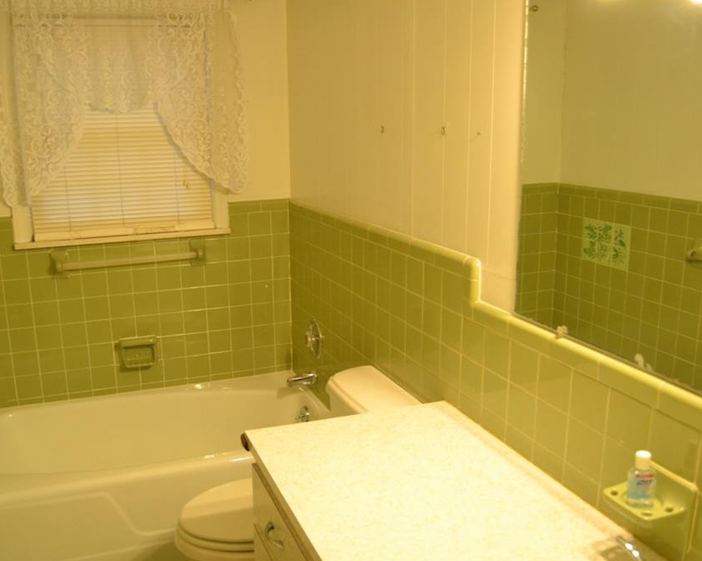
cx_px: 300
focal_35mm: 31
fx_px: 644
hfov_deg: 57.0
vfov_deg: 47.1
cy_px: 278
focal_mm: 18
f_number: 3.5
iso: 1400
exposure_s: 1/60
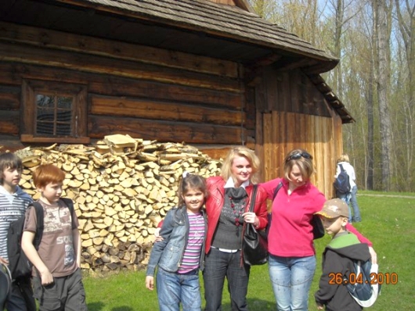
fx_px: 420
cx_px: 208
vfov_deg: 40.7
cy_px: 156
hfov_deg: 52.6
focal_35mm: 35
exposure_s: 1/458
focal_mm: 5.7
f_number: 2.8
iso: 64
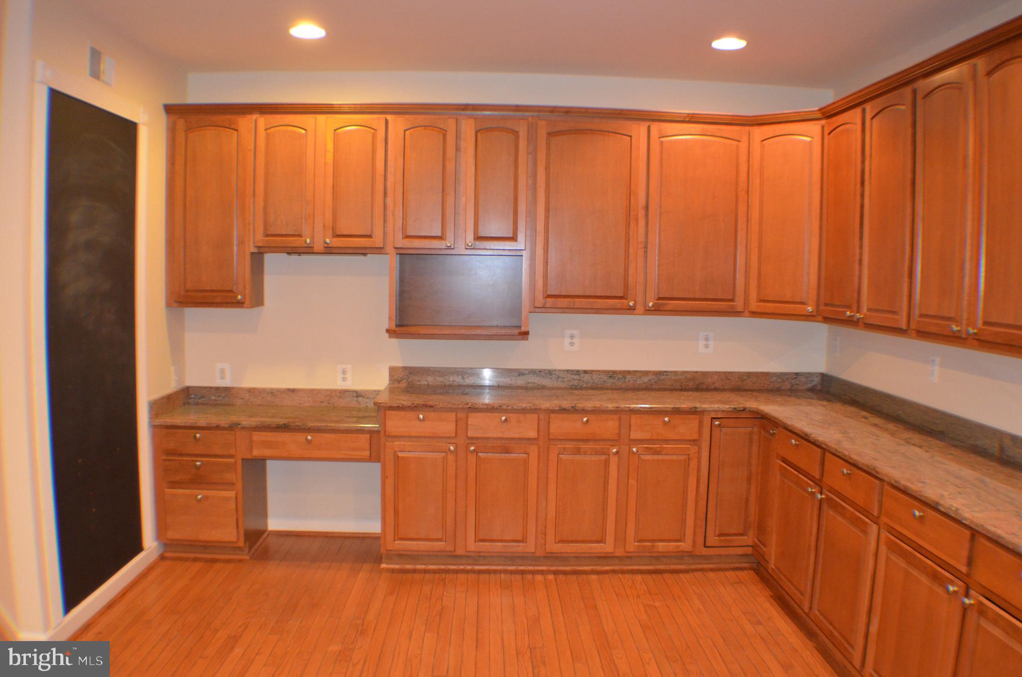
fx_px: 1020
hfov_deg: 53.2
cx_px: 511
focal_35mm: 36
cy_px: 338
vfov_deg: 36.7
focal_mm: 24
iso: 2200
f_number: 3.8
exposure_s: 1/60
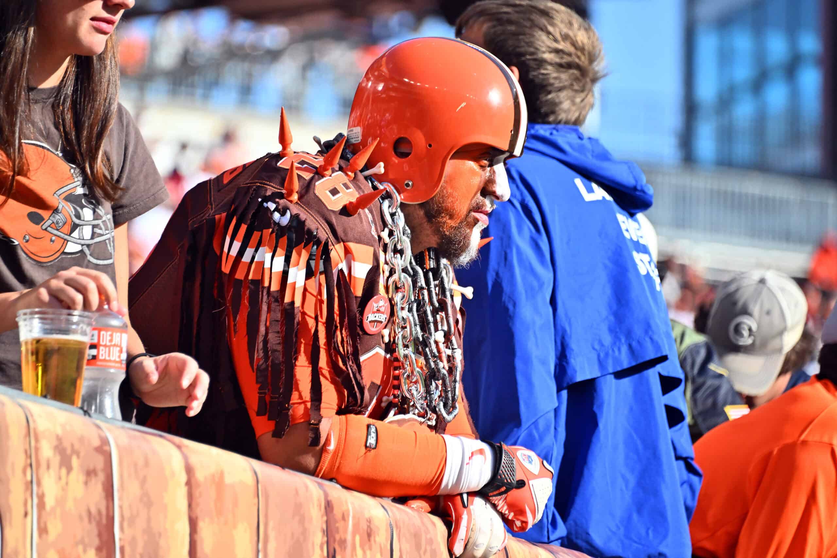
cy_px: 279
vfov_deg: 4.6
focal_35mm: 300
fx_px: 6975
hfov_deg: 6.9
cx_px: 418
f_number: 5.6
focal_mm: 300
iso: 1250
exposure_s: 1/4000
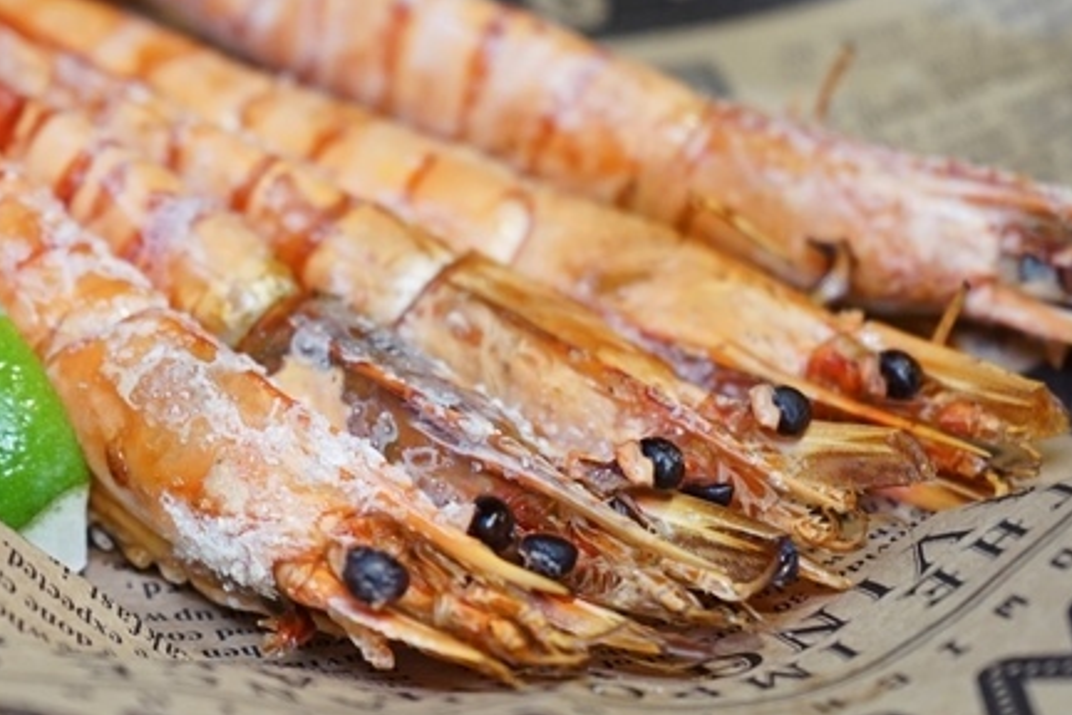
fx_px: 2978
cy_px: 418
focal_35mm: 100
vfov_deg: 13.7
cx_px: 305
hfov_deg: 20.3
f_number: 5
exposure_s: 1/60
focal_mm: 54
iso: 800
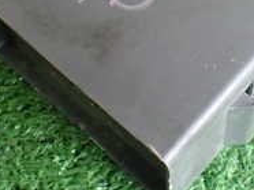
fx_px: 711
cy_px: -25
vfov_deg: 14.8
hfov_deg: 20.1
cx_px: 184
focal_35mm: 97
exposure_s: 1/100
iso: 800
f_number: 2.3
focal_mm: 5.4
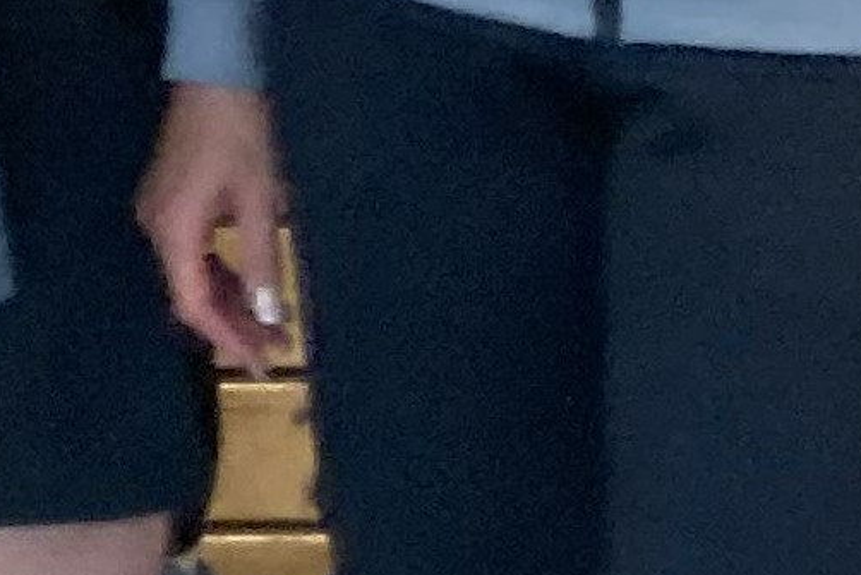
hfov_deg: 9.1
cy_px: -501
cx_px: -1159
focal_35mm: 205
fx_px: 4904
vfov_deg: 6.5
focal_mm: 3.99
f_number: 1.8
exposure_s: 1/50
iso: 250
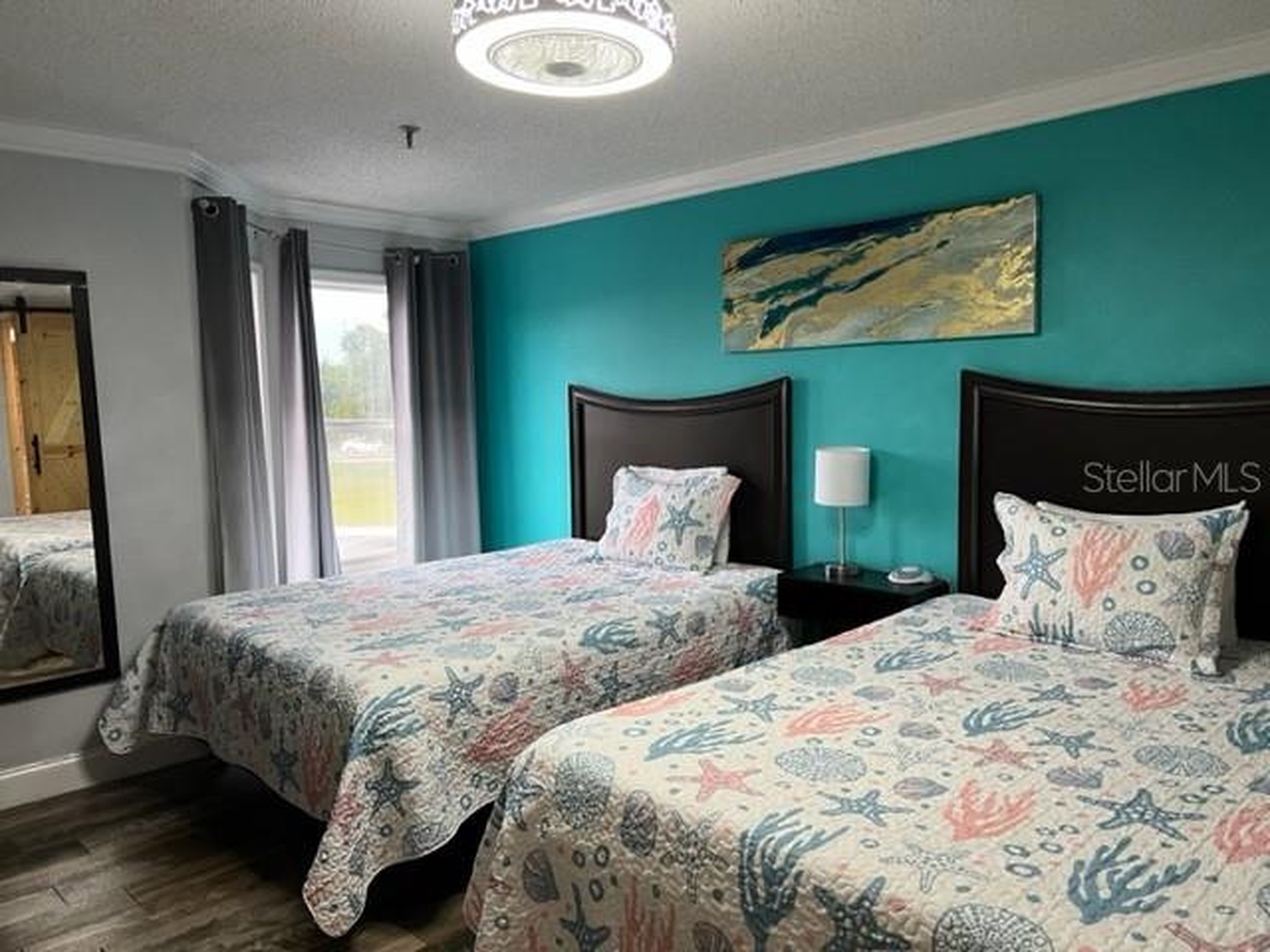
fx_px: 954
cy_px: 476
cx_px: 635
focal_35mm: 26
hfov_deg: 67.3
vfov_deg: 53.1
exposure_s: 1/60
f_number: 1.5
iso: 250
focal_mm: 5.7
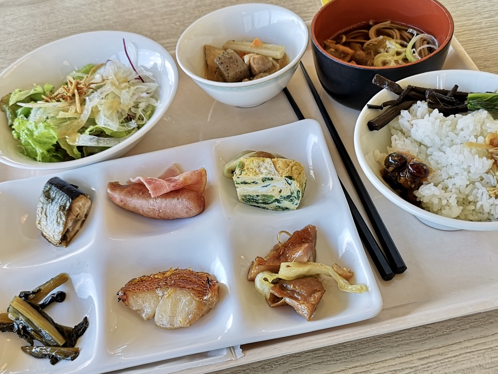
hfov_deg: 65.3
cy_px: 187
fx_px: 388
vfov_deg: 51.4
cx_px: 249
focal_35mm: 27
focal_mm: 3.95
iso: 64
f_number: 1.8
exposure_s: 1/100
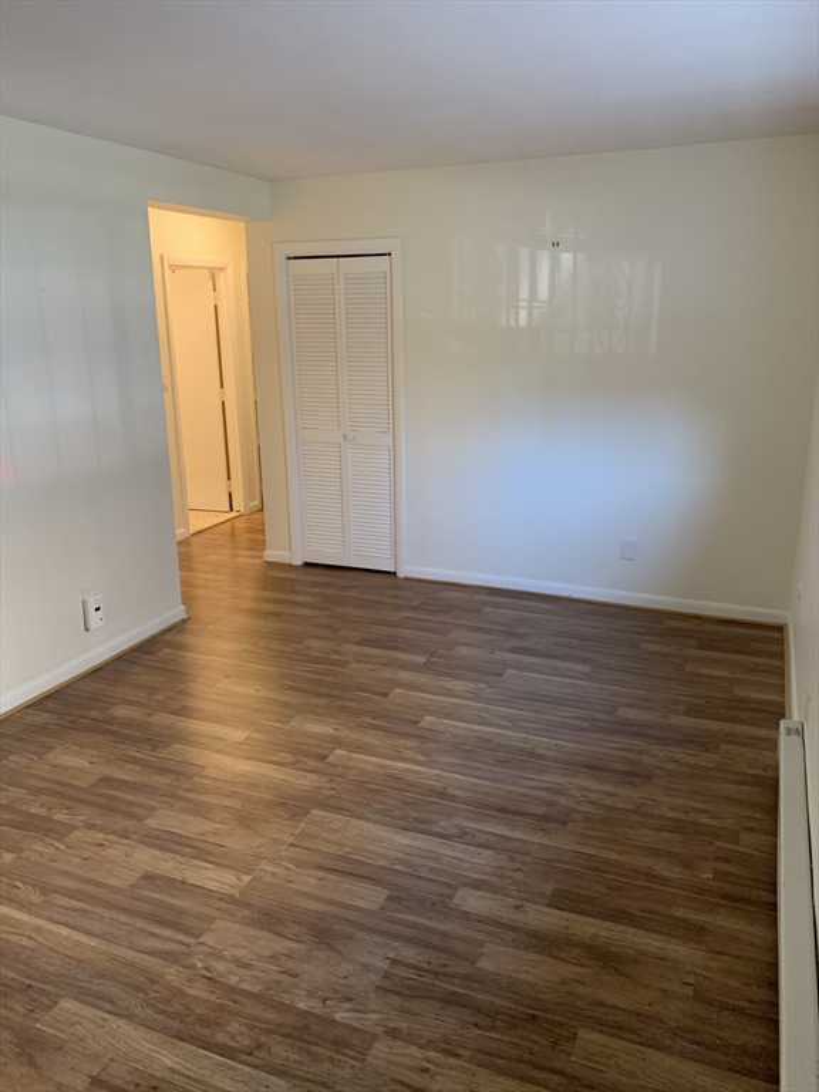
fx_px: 820
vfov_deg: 67.3
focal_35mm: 26
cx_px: 410
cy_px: 546
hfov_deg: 53.1
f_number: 1.8
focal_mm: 4.25
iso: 200
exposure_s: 1/60
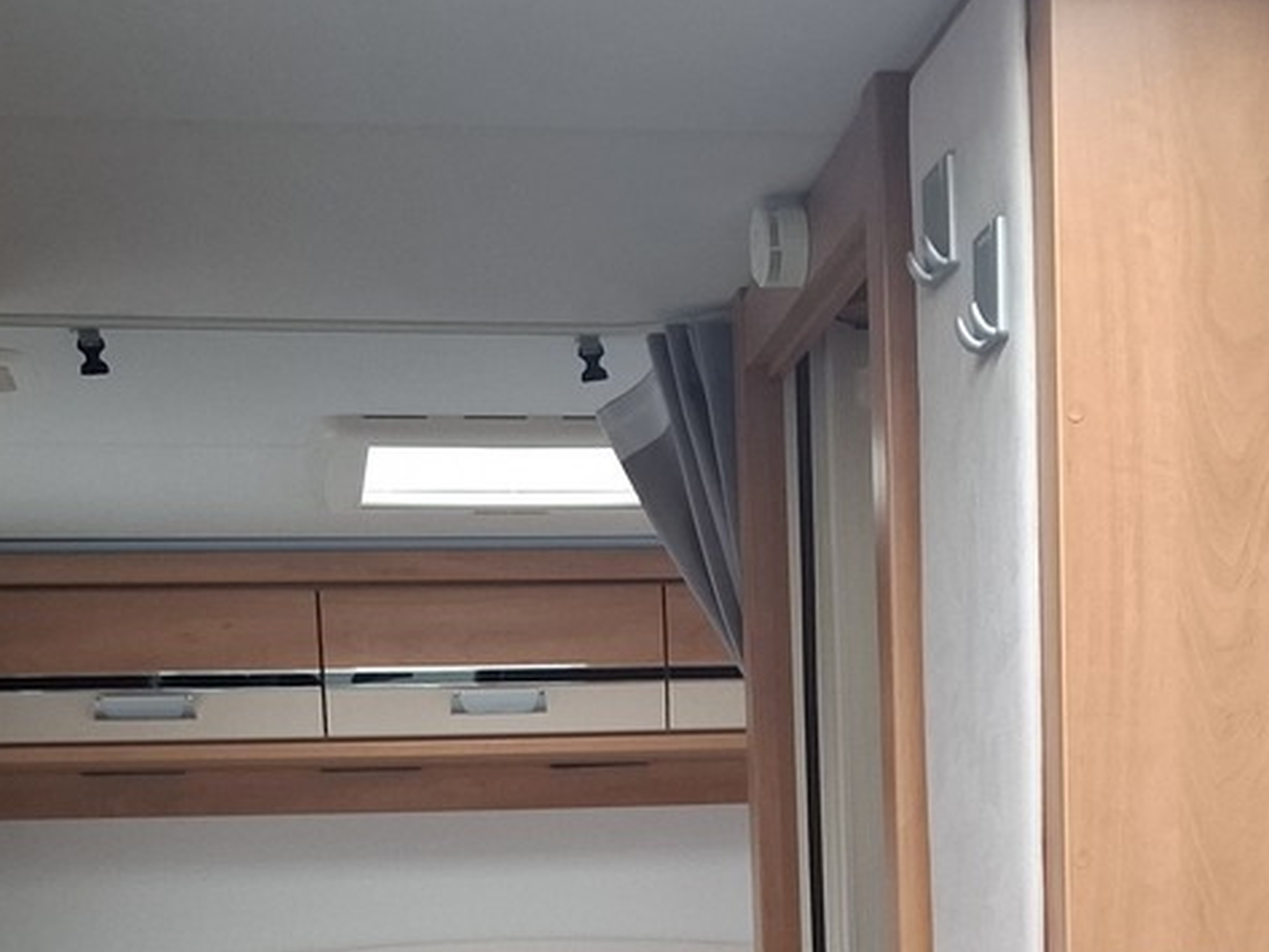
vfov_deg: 19.5
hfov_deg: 27.7
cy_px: 1220
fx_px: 2567
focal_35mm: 70
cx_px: 765
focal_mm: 5.54
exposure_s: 1/33
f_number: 1.8
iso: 320
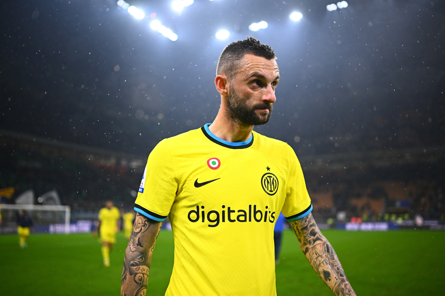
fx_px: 433
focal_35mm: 35
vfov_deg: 37.8
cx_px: 222
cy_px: 148
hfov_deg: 54.4
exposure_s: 1/2000
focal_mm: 35
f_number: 1.8
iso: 1000
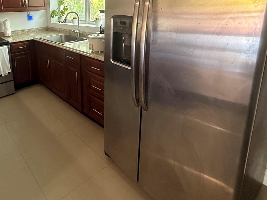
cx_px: 68
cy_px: 43
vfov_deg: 53.4
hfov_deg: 67.2
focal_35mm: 24
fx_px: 185
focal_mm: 2.22
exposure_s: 1/60
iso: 640
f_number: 2.2
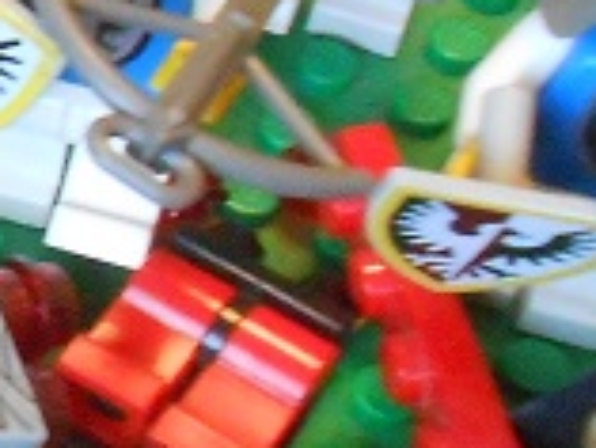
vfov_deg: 9.7
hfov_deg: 11.4
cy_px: 232
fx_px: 2636
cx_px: -668
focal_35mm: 153
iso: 800
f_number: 3.8
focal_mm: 5.3
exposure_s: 1/5
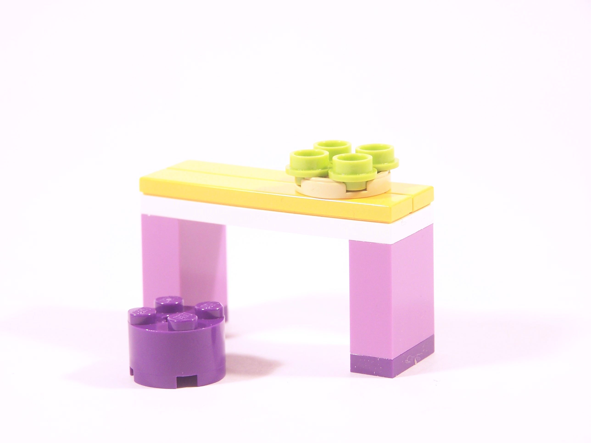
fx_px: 1998
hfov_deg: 16.8
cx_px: 296
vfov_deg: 12.7
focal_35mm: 117
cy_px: 222
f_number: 3.2
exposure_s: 1/15
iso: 100
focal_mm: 19.4
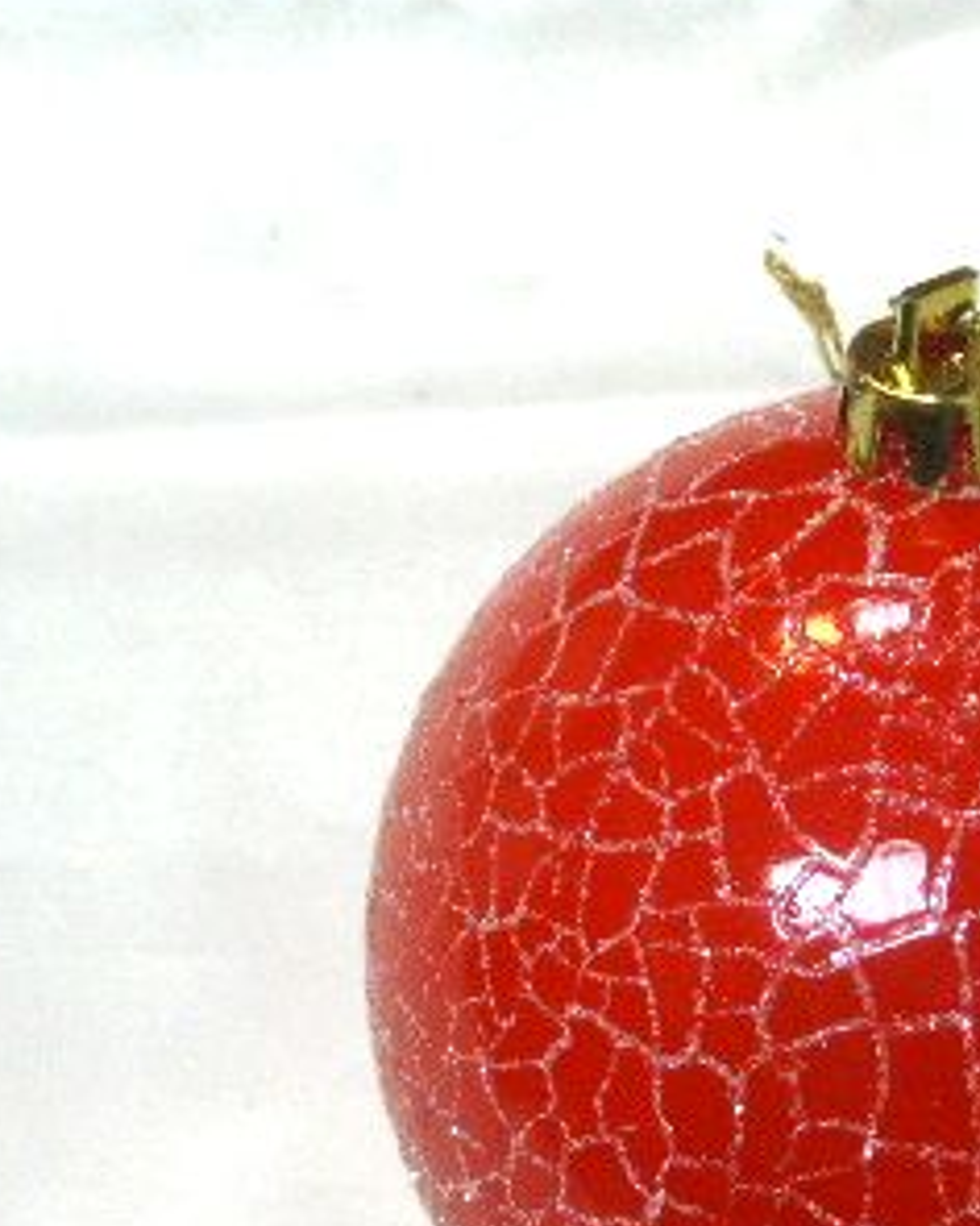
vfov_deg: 18.0
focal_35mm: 106
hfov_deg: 14.3
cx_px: 930
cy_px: 939
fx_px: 3843
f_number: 3.8
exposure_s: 1/45
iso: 145
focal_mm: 8.8
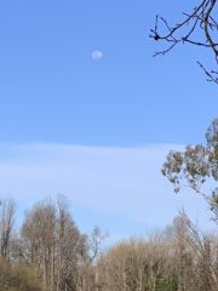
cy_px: 292
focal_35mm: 130
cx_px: 85
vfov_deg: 14.9
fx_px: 1092
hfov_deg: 11.4
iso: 16
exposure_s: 1/737
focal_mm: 6
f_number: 2.4
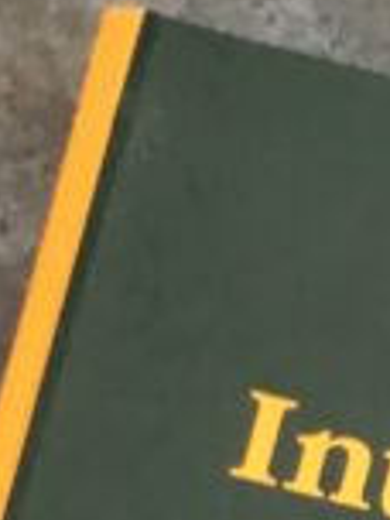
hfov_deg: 7.3
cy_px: 958
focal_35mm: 196
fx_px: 2944
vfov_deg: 9.6
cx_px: 729
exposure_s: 1/33
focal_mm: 4.15
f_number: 2.2
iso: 50
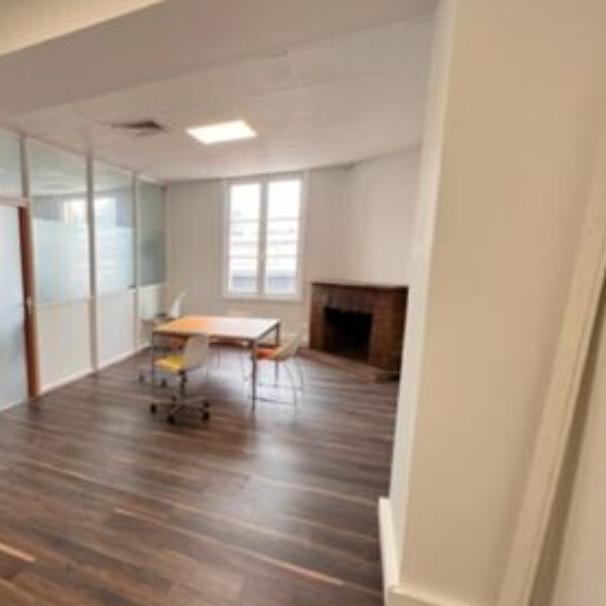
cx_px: 136
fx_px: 396
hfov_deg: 68.8
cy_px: 323
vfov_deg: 74.7
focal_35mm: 20
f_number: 1.8
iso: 64
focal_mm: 1.57
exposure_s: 1/99
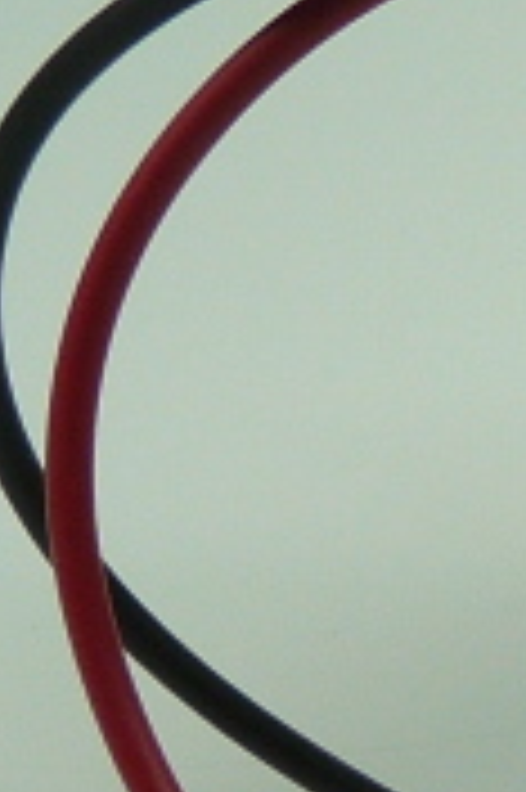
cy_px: 387
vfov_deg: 10.5
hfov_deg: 6.6
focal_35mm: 197
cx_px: 1326
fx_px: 4326
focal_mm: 5.2
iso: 100
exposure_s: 1/50
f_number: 3
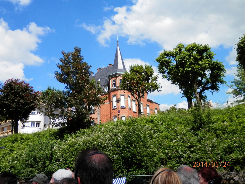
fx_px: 234
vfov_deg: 42.9
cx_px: 122
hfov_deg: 55.4
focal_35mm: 33
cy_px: 92
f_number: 9.7
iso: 80
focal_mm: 6
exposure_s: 1/125
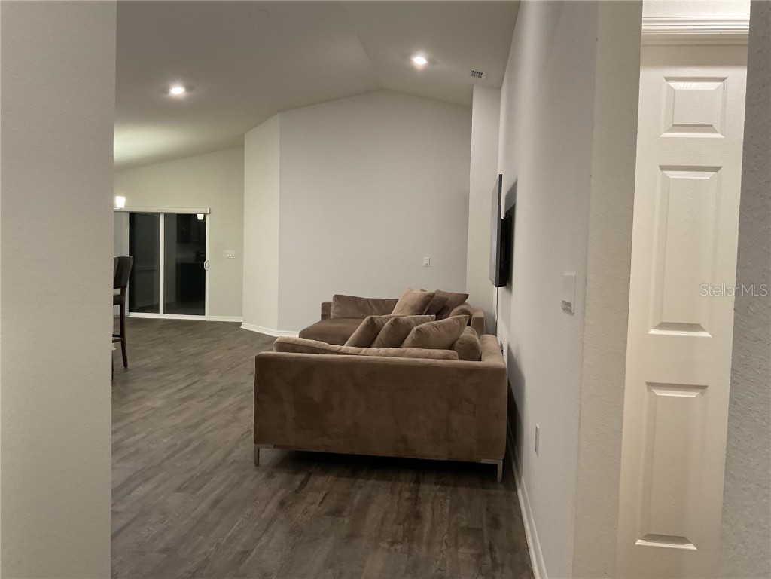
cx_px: 386
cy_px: 290
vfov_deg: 48.2
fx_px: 646
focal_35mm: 29
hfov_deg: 61.7
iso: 125
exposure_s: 1/60
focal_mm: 3
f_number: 1.8
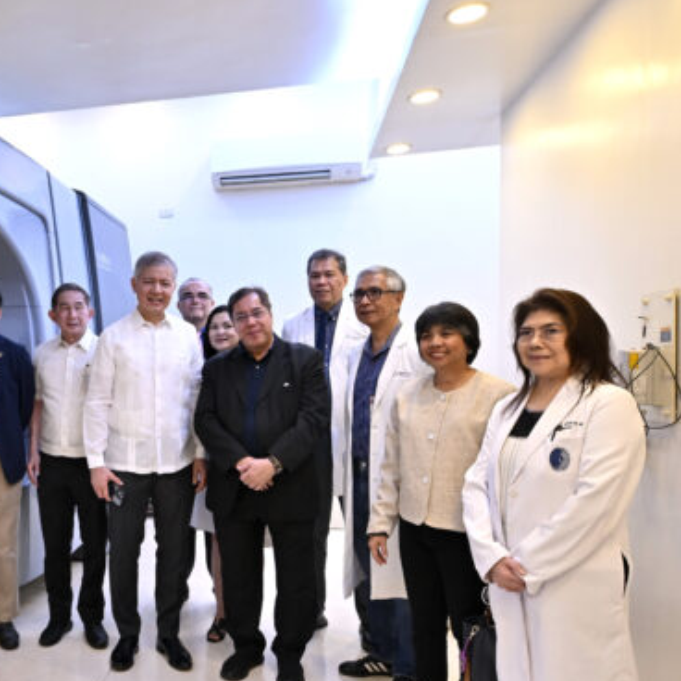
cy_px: 389
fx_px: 690
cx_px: 105
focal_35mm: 31
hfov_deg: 48.5
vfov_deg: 52.4
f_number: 5
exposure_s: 1/60
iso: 1000
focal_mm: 14
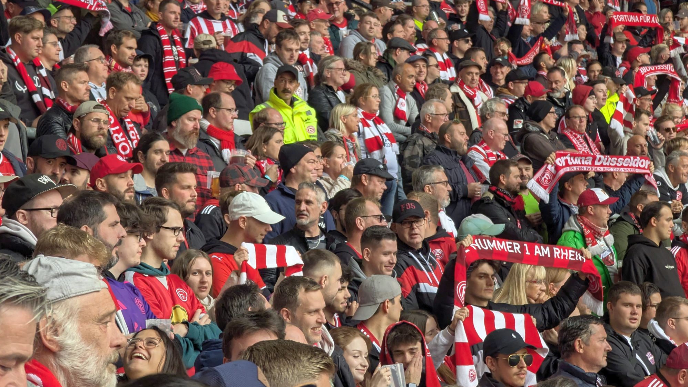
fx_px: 2116
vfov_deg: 10.4
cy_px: 149
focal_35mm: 116
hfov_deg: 18.5
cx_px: 345
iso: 399
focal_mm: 19
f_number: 3.5
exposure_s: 1/398
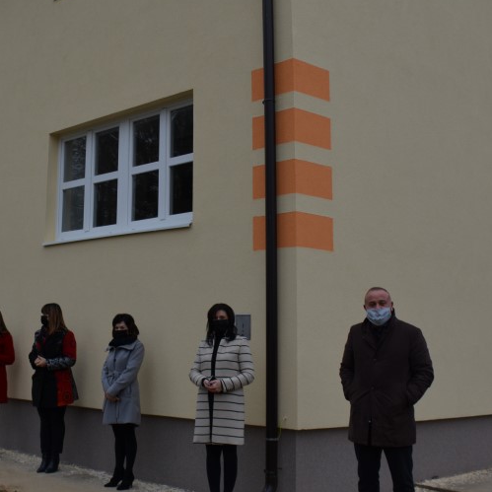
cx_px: 124
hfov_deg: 31.6
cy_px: 130
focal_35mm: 53
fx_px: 852
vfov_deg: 31.7
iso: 200
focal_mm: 18
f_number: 5.6
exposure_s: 1/125
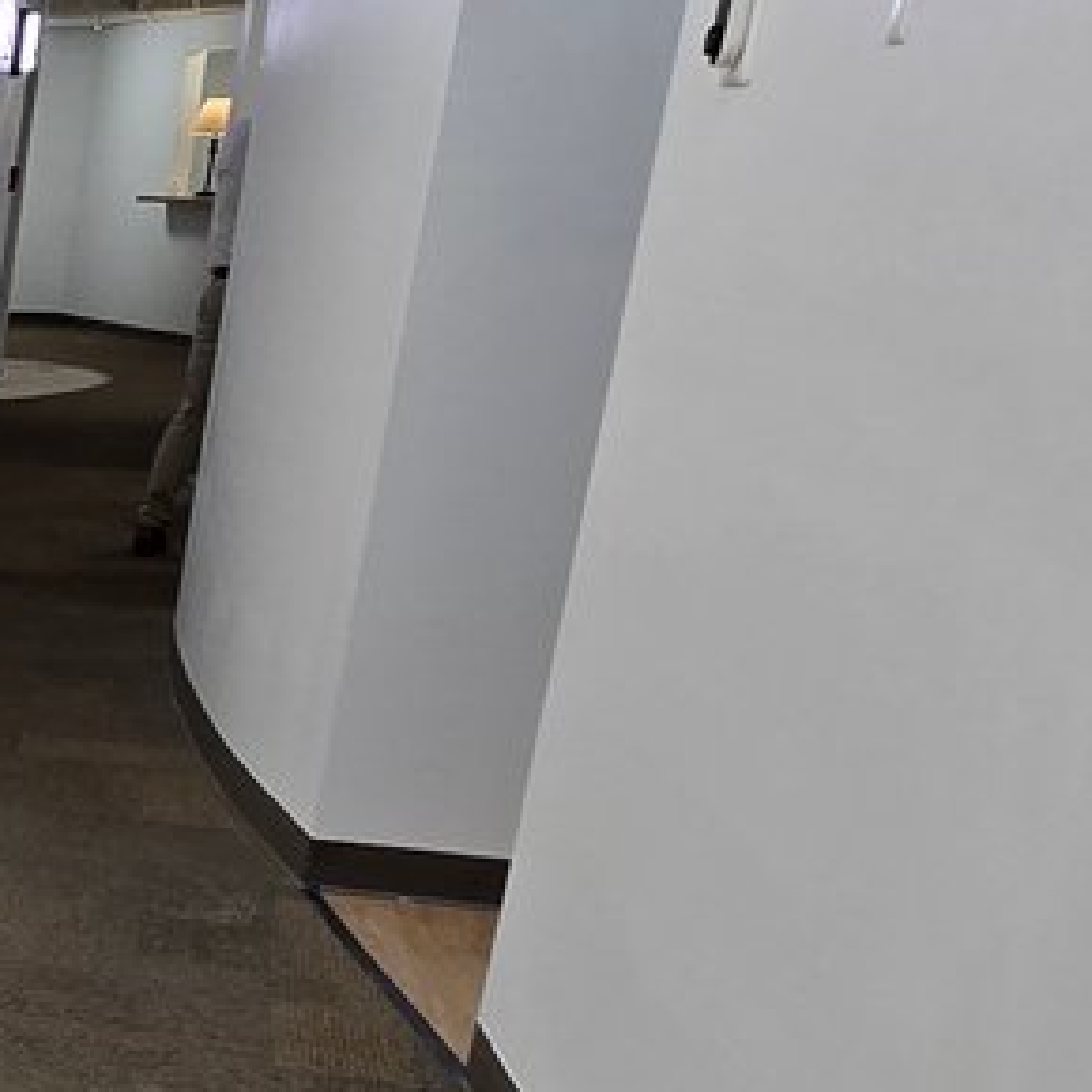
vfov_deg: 28.0
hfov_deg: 18.0
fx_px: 2141
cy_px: 887
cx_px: -1165
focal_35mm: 60
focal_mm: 2.2
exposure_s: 1/60
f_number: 2.2
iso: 50
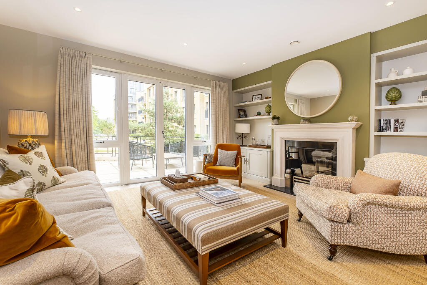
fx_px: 178
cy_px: 142
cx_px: 214
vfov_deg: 77.3
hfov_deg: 100.4
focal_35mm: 15
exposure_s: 1/30
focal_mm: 10
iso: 250
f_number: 7.1
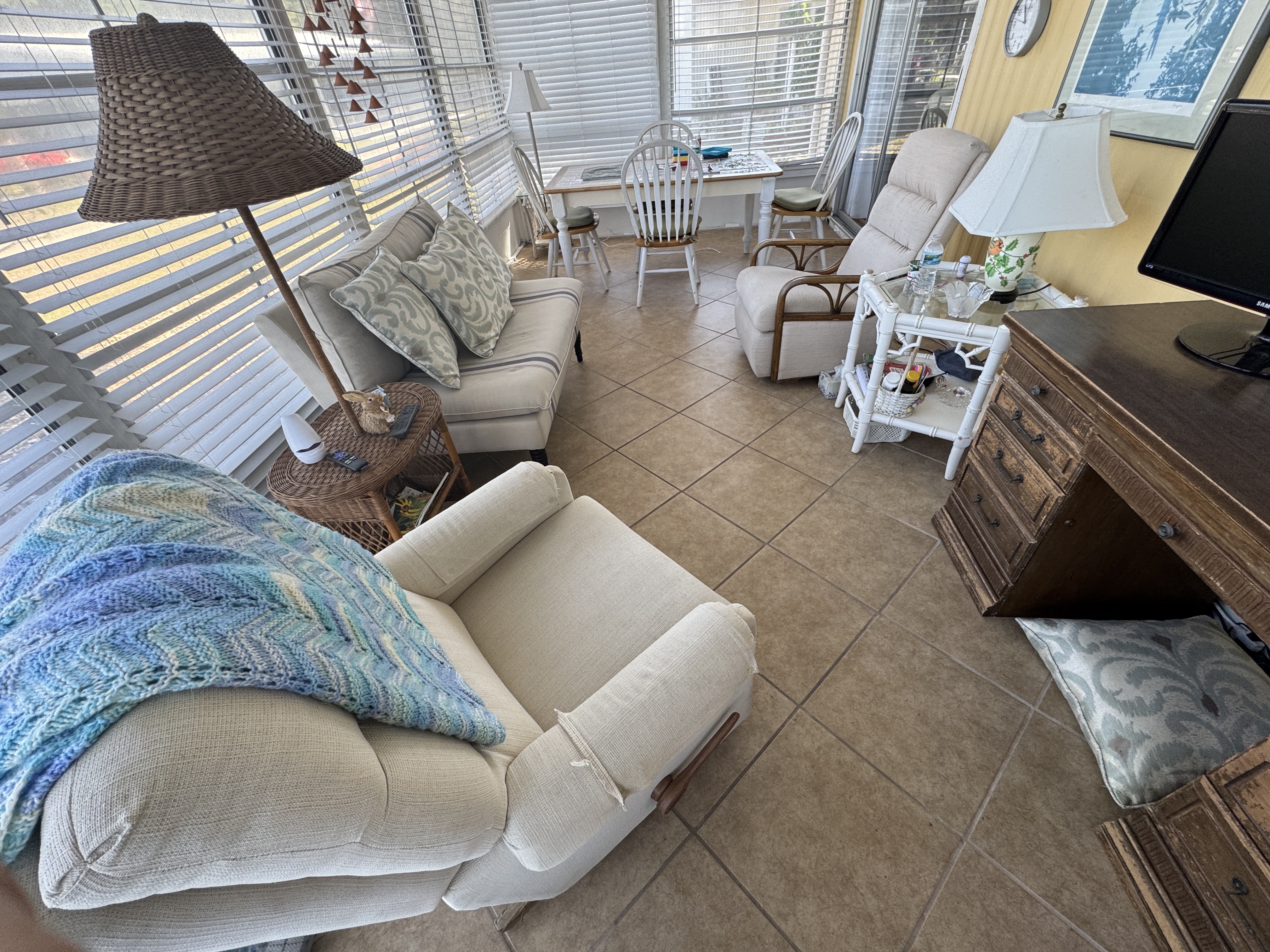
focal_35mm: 14
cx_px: 635
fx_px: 514
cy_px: 476
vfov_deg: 85.7
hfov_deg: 102.1
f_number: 2.2
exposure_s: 1/99
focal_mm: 2.22
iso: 100
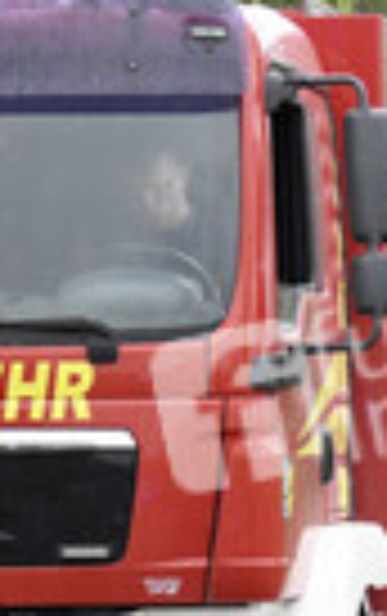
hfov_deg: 5.5
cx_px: -27
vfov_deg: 8.8
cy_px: 162
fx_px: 4004
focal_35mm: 238
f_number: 5
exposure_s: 1/4000
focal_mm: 80
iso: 2000
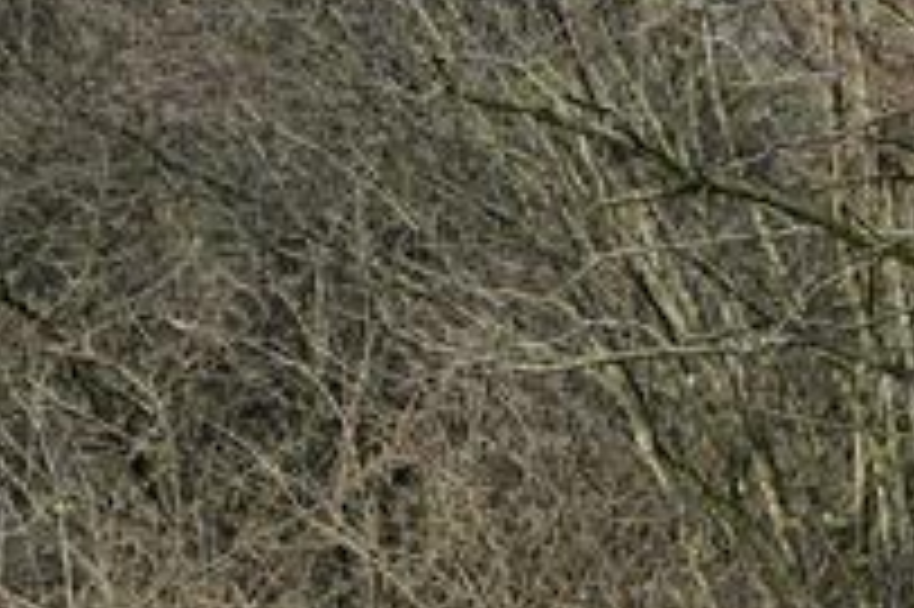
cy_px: 802
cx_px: 882
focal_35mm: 1063
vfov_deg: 1.3
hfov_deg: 1.9
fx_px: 26966
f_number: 7.1
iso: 800
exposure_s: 1/2000
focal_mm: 200
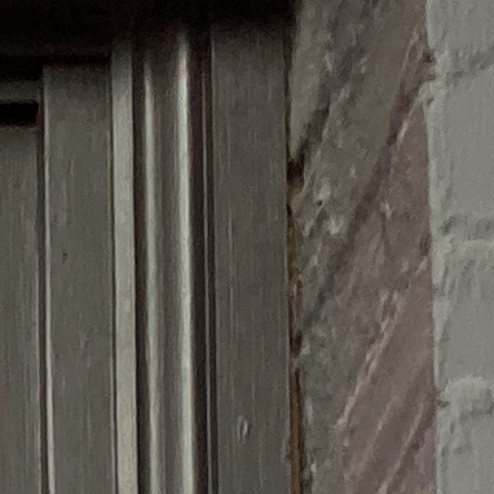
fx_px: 4214
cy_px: 2286
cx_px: -997
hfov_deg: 6.2
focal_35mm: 261
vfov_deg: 5.4
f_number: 1.8
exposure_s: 1/87
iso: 80
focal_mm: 3.99
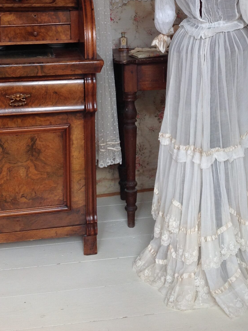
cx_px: 147
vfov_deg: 31.3
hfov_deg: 24.3
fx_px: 575
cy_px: 61
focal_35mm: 60
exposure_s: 1/124
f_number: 2.4
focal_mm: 4.28
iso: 50
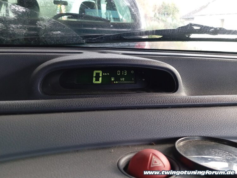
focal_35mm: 28
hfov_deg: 63.4
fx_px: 192
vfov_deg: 49.9
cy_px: 89
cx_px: 118
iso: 278
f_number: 1.8
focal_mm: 4.25
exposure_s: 1/33.3
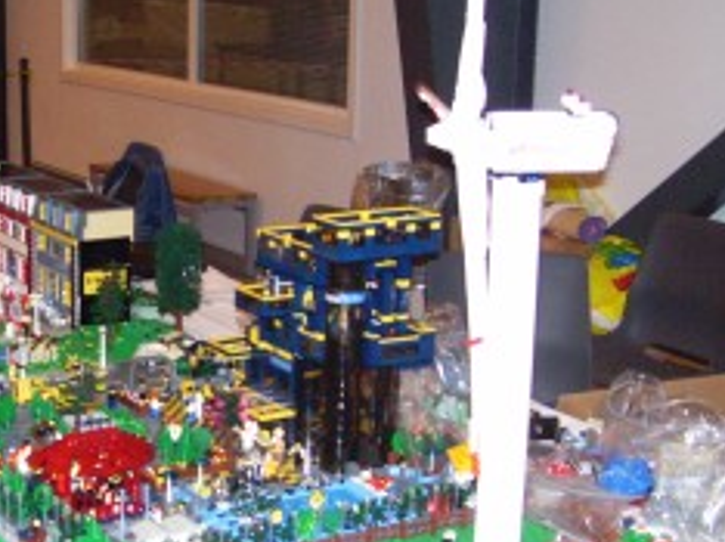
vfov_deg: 21.2
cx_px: 84
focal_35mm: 69
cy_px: 359
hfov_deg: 27.3
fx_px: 1444
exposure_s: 1/60
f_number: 2.7
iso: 200
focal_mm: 6
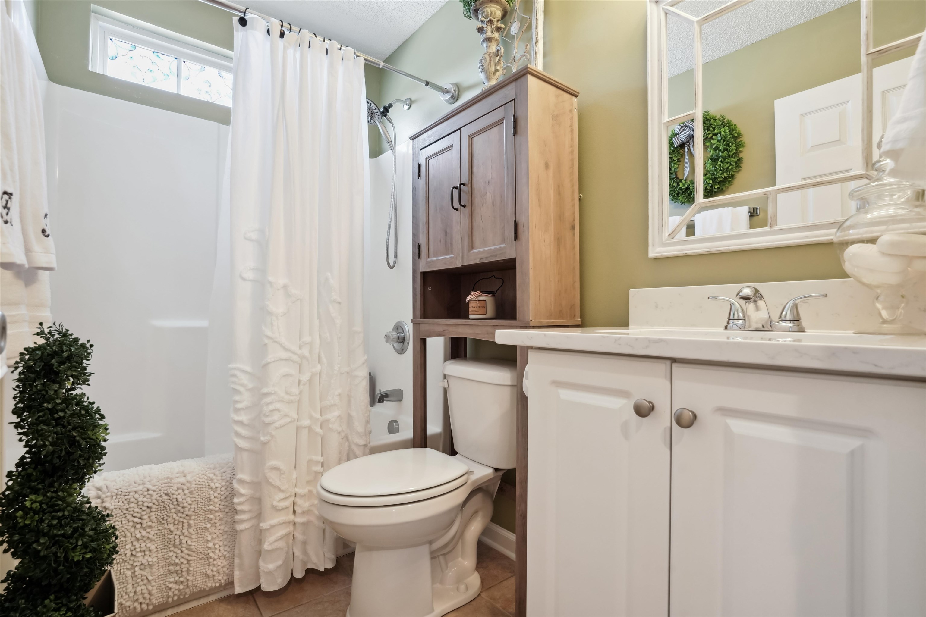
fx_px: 412
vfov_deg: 73.7
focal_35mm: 16
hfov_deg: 96.7
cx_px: 463
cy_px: 308
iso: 5000
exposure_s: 1/30
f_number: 9
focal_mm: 16
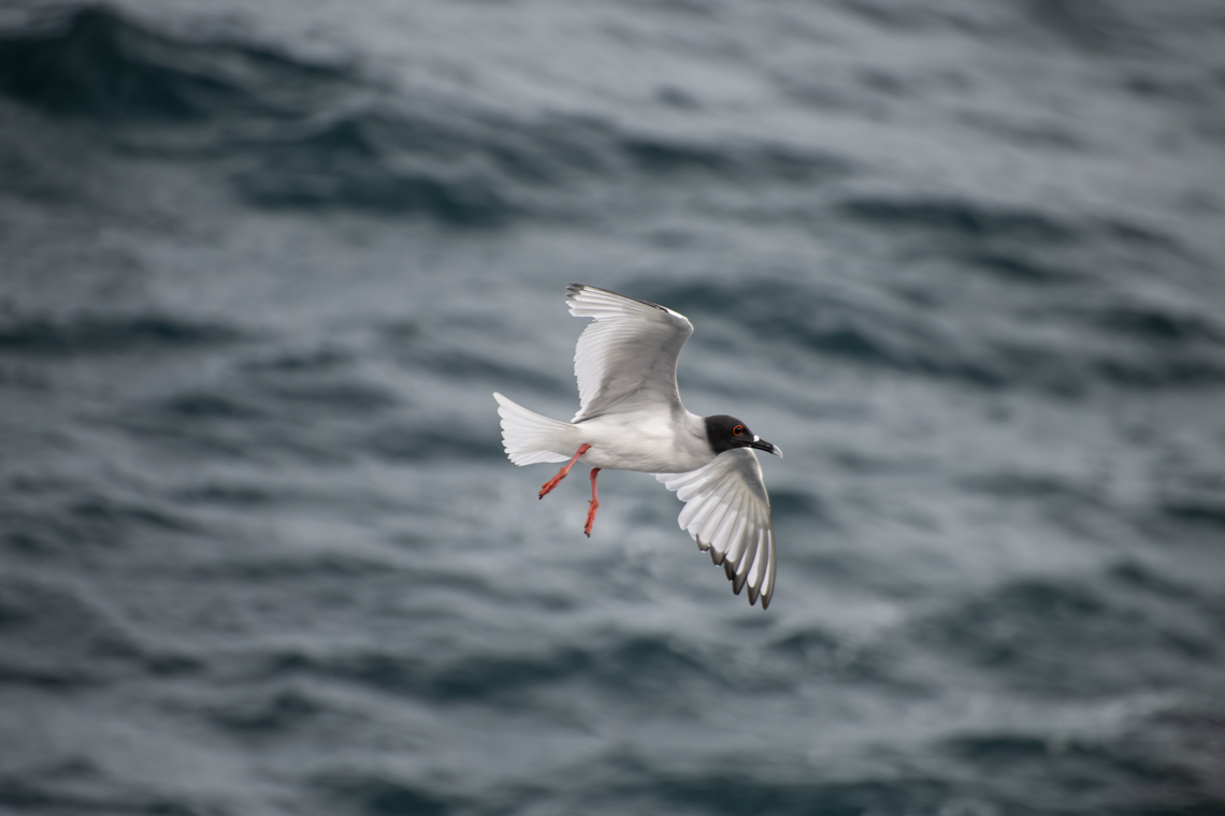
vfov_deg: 4.6
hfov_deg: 6.9
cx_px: 612
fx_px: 10208
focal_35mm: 300
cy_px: 408
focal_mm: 300
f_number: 5.6
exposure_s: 1/2000
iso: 1000
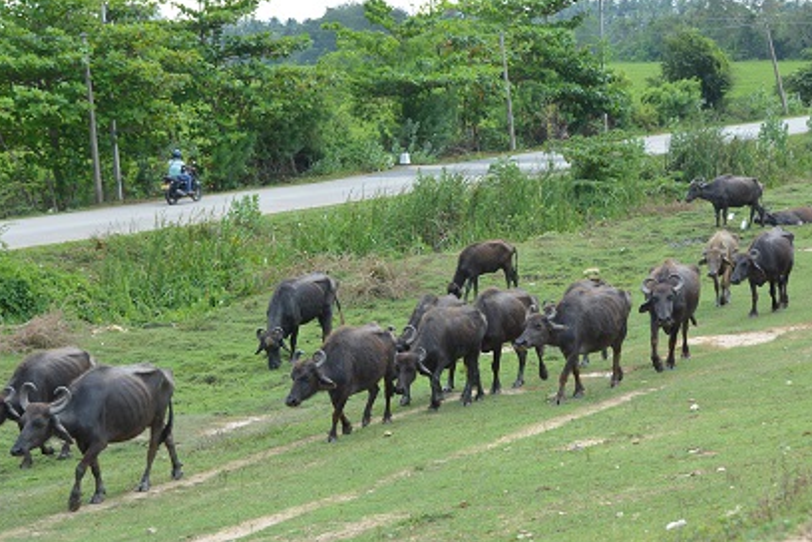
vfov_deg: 13.3
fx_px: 2323
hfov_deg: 19.8
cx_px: 428
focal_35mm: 103
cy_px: 248
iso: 200
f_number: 7.1
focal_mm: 56
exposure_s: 1/200
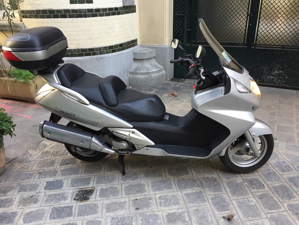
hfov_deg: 61.7
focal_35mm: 29
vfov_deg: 48.2
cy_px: 112
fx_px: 250
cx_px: 150
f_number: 2.2
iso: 40
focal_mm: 4.15
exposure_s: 1/33
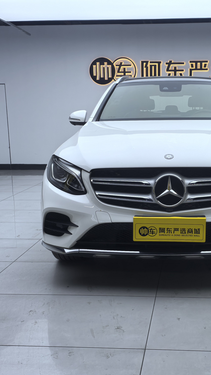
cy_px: 189
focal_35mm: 41
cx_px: 168
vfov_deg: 49.4
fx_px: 408
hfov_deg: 28.4
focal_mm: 6.35
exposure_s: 1/100
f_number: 4
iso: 80
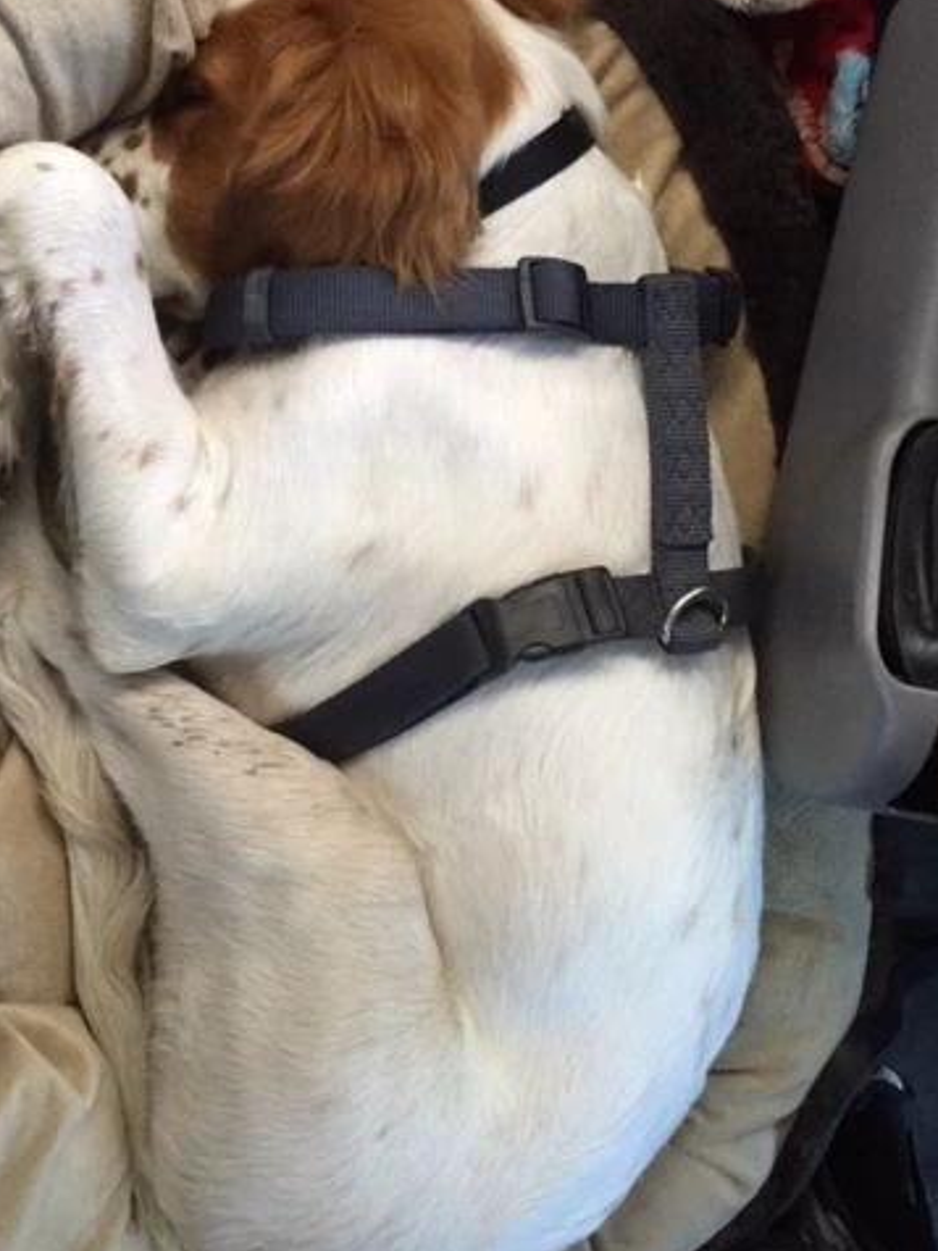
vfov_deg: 47.8
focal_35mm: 39
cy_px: 589
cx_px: 352
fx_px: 1409
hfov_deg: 36.6
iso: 100
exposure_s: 1/15
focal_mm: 4.15
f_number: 2.2
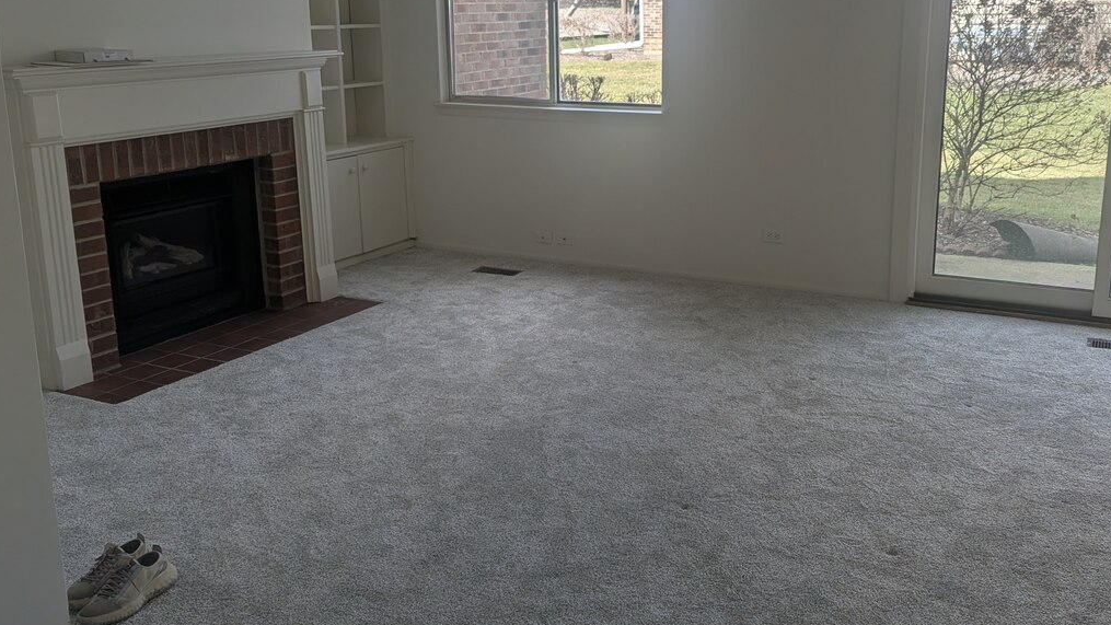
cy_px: 268
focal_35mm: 37
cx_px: 614
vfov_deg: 31.9
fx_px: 1090
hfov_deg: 53.9
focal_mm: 6.81
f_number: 1.85
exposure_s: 1/499
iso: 46
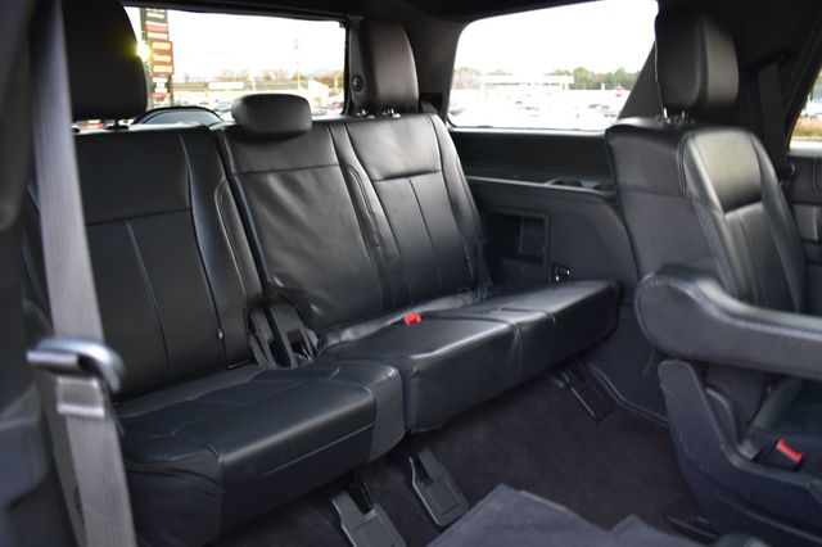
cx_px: 411
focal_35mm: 27
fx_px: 616
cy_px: 274
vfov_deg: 47.9
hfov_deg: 67.4
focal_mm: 18
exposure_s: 1/8
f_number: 3.5
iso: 1600
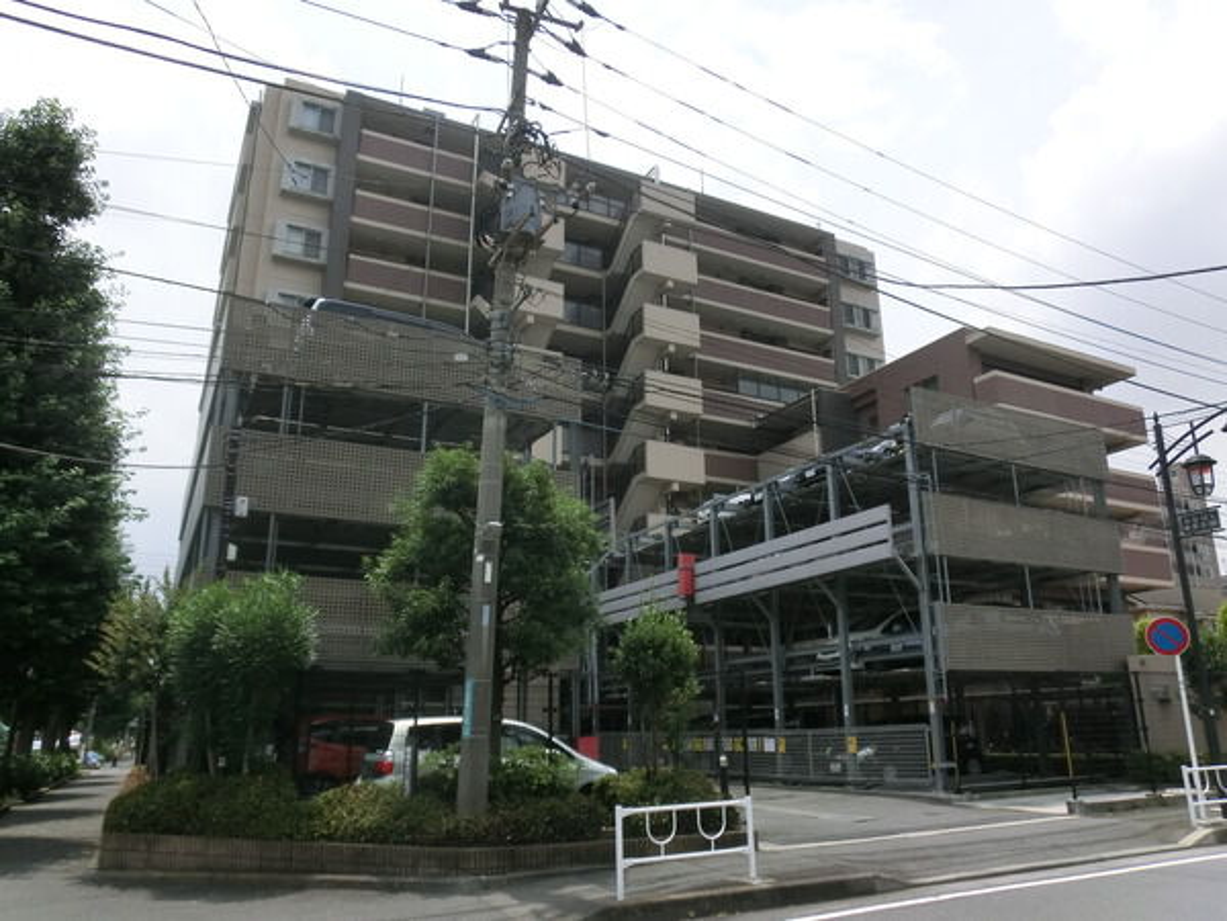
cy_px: 460
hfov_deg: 69.4
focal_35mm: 25
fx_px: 886
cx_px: 614
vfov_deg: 54.9
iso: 80
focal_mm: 4.4
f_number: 8
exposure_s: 1/320
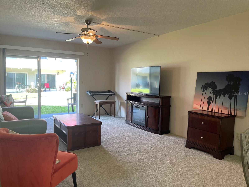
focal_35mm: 26
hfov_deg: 67.3
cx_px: 124
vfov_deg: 53.1
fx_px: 187
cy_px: 94
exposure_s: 1/60
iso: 64
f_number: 1.6
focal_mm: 4.2
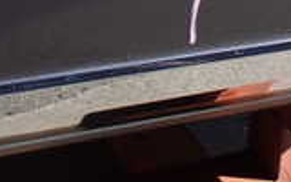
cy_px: -189
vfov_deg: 7.2
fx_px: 1388
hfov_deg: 11.9
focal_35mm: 175
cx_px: 266
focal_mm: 7.84
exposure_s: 1/250
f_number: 4
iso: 100
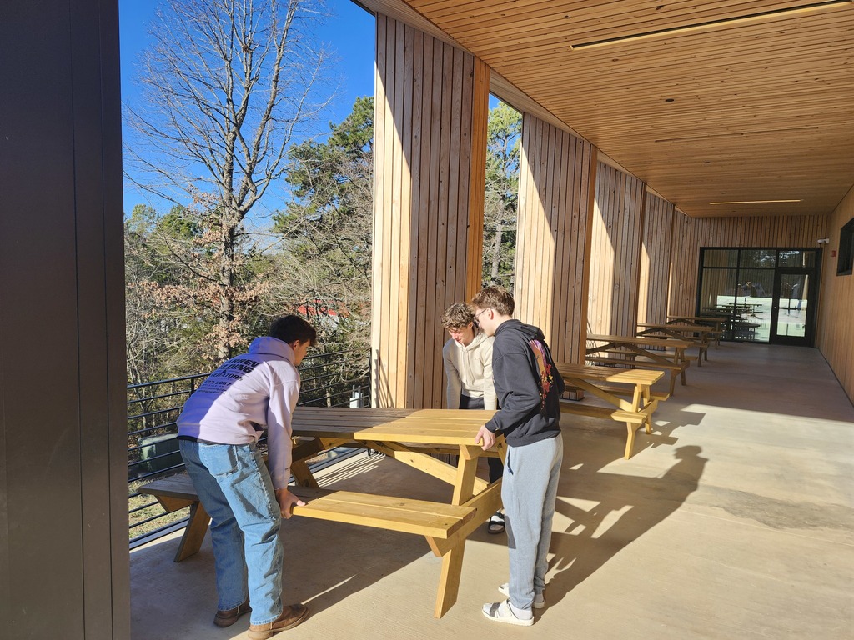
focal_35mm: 23
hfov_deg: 73.9
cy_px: 320
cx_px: 427
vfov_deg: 58.9
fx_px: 567
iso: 25
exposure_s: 1/976
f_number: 1.8
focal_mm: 5.54
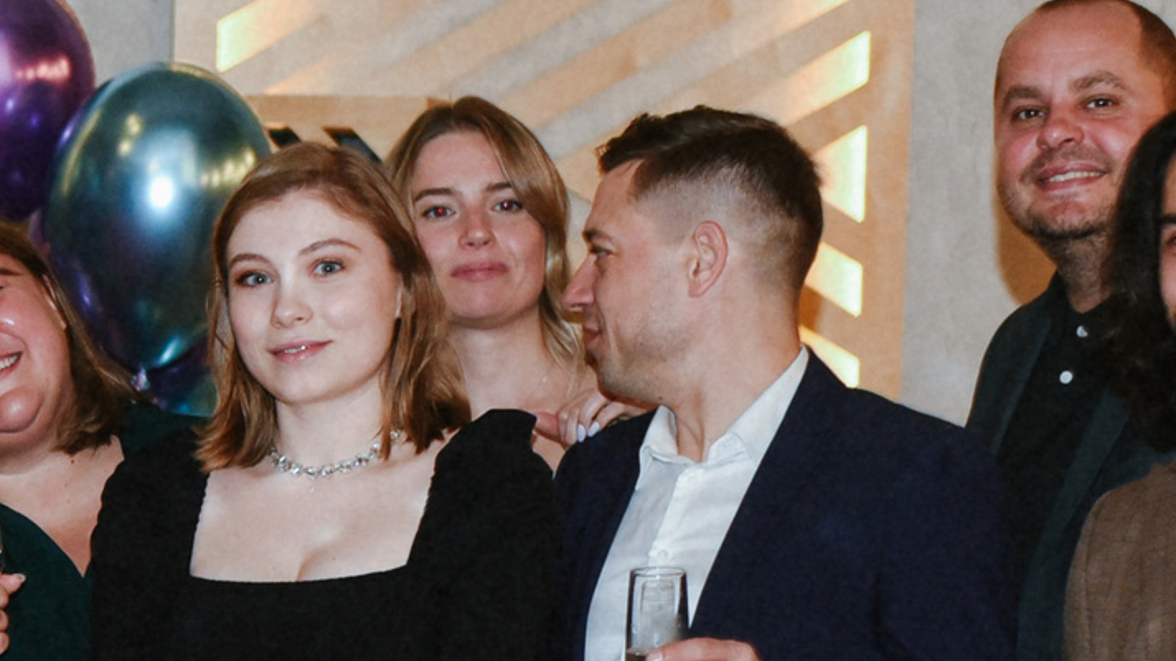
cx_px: -653
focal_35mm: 188
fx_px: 5862
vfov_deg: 6.4
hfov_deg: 11.0
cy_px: 1023
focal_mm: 50
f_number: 2.8
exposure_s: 1/60
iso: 1250
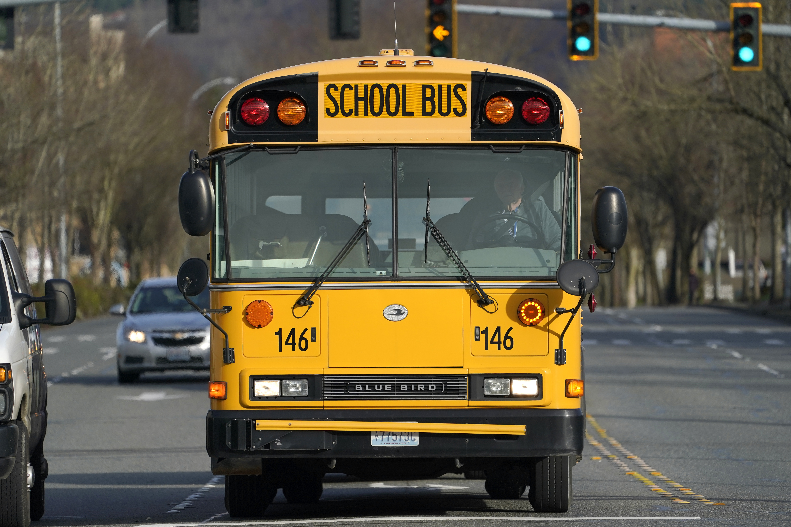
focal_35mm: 352
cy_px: 264
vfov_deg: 3.9
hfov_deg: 5.9
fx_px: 7734
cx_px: 396
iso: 400
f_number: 6.3
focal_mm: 352
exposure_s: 1/1600
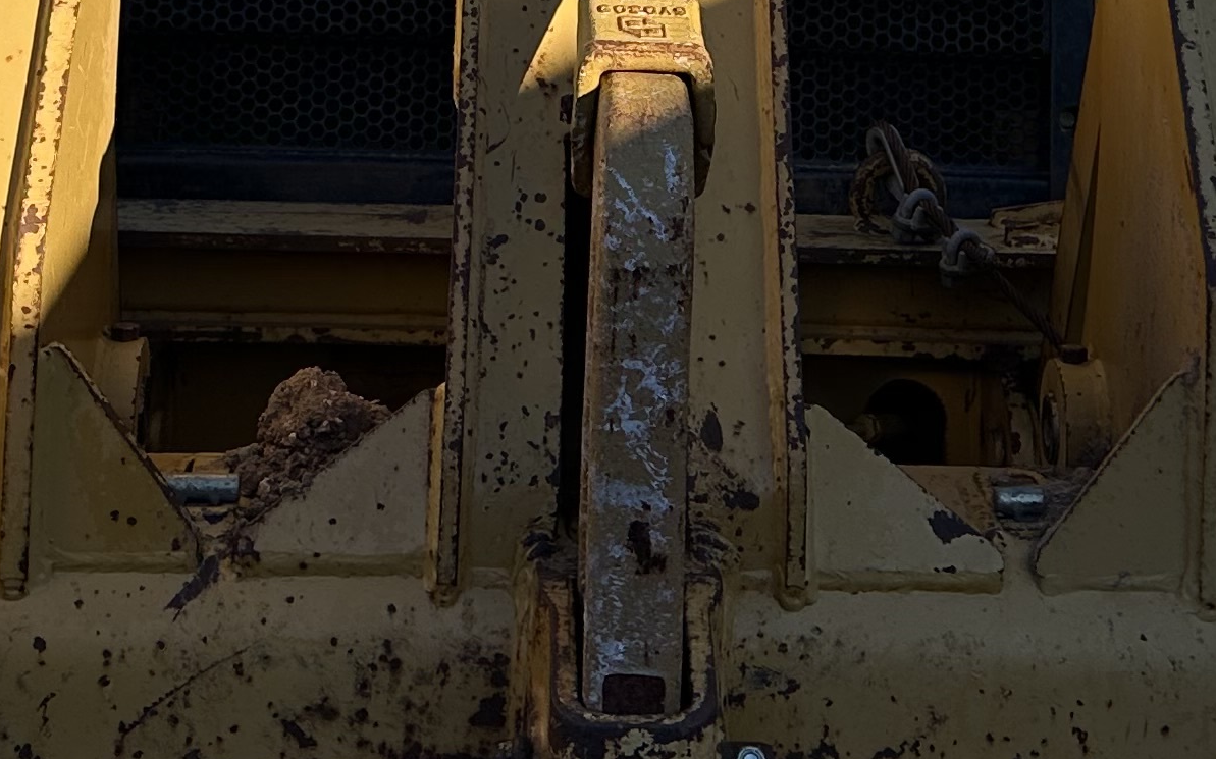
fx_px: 2849
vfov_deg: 14.3
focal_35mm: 86
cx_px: 657
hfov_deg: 24.1
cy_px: -347
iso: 80
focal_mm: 6.86
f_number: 1.78
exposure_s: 1/2882
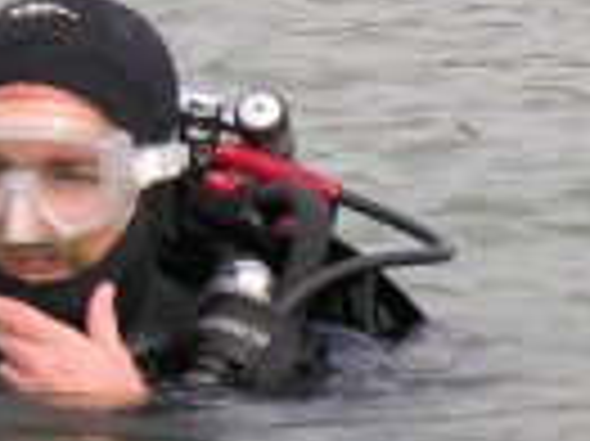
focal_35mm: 936
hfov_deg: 2.1
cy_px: 153
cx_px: -378
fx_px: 15939
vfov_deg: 1.6
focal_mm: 49
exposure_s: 1/127
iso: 50
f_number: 6.5
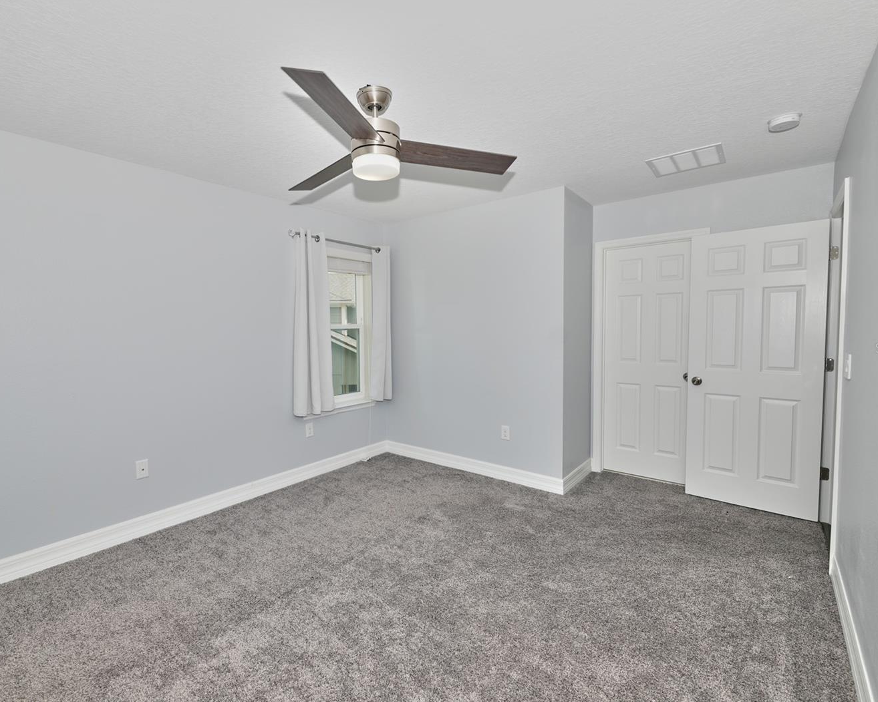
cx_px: 400
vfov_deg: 80.4
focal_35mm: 16
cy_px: 348
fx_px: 416
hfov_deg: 92.9
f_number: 5
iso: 160
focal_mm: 14
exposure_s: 1/200
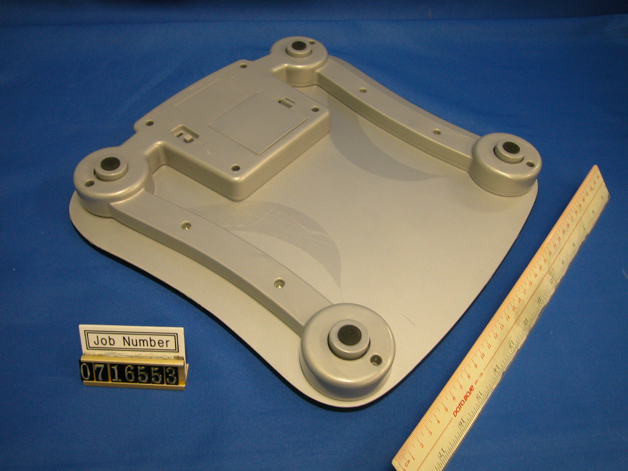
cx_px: 314
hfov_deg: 63.4
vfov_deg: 49.7
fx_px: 508
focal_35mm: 28
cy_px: 236
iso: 100
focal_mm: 7.1
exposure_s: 1/8.4
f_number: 2.8
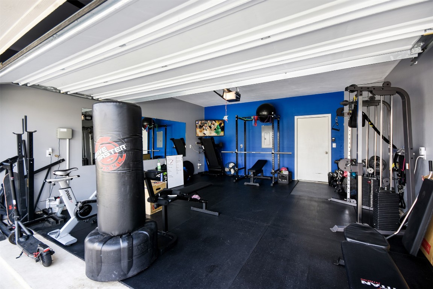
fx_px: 180
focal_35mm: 15
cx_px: 216
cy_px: 144
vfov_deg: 77.3
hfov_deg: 100.4
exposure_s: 1/25
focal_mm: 10
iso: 200
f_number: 8
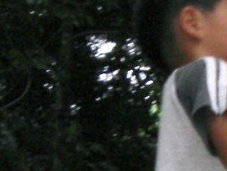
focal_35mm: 667
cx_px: -12
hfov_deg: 3.0
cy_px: 159
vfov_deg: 2.2
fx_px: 4376
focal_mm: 23.7
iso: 200
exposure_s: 1/60
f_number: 5.1
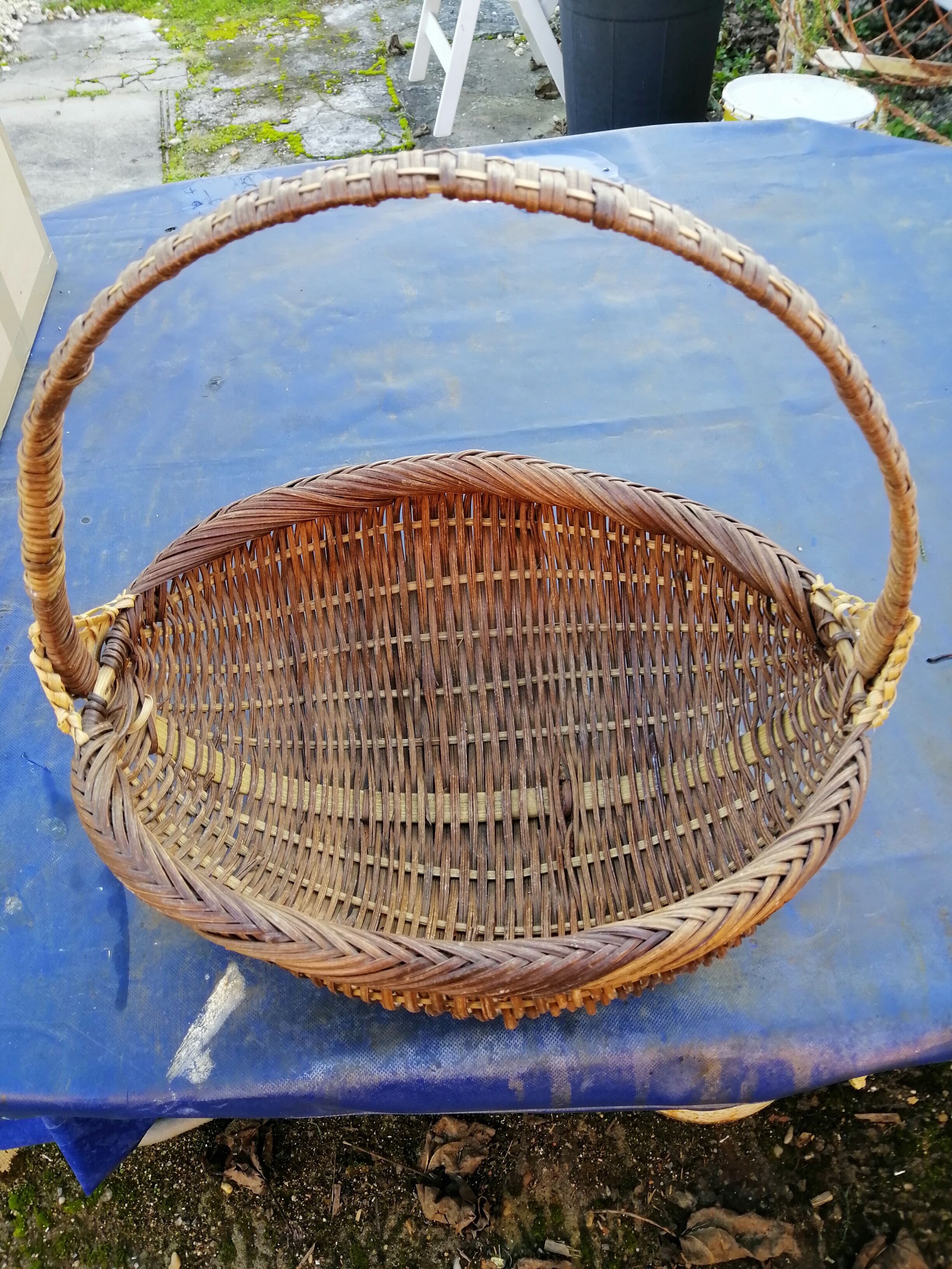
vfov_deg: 67.3
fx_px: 953
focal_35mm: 26
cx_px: 476
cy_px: 634
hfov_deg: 53.1
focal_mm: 3.96
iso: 50
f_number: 1.8
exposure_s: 1/50
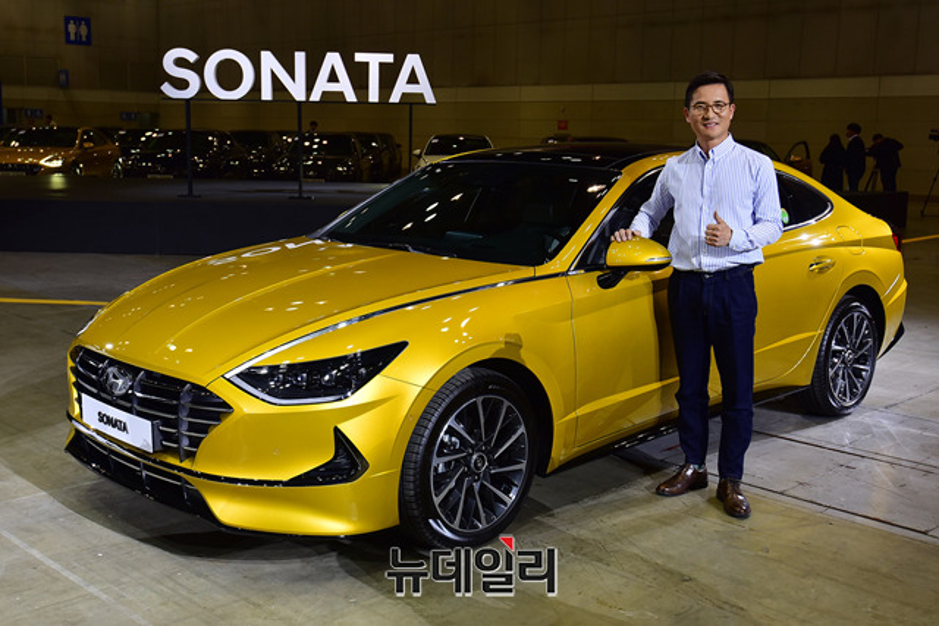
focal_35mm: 35
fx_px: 913
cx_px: 470
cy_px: 313
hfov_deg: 54.4
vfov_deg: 37.9
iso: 400
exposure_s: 1/250
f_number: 5.6
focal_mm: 35
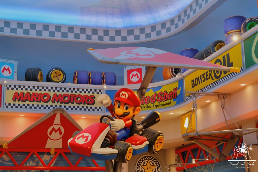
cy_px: 86
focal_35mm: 64
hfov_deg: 31.4
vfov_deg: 21.2
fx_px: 459
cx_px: 129
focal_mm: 42.9
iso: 1600
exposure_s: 1/80
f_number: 4
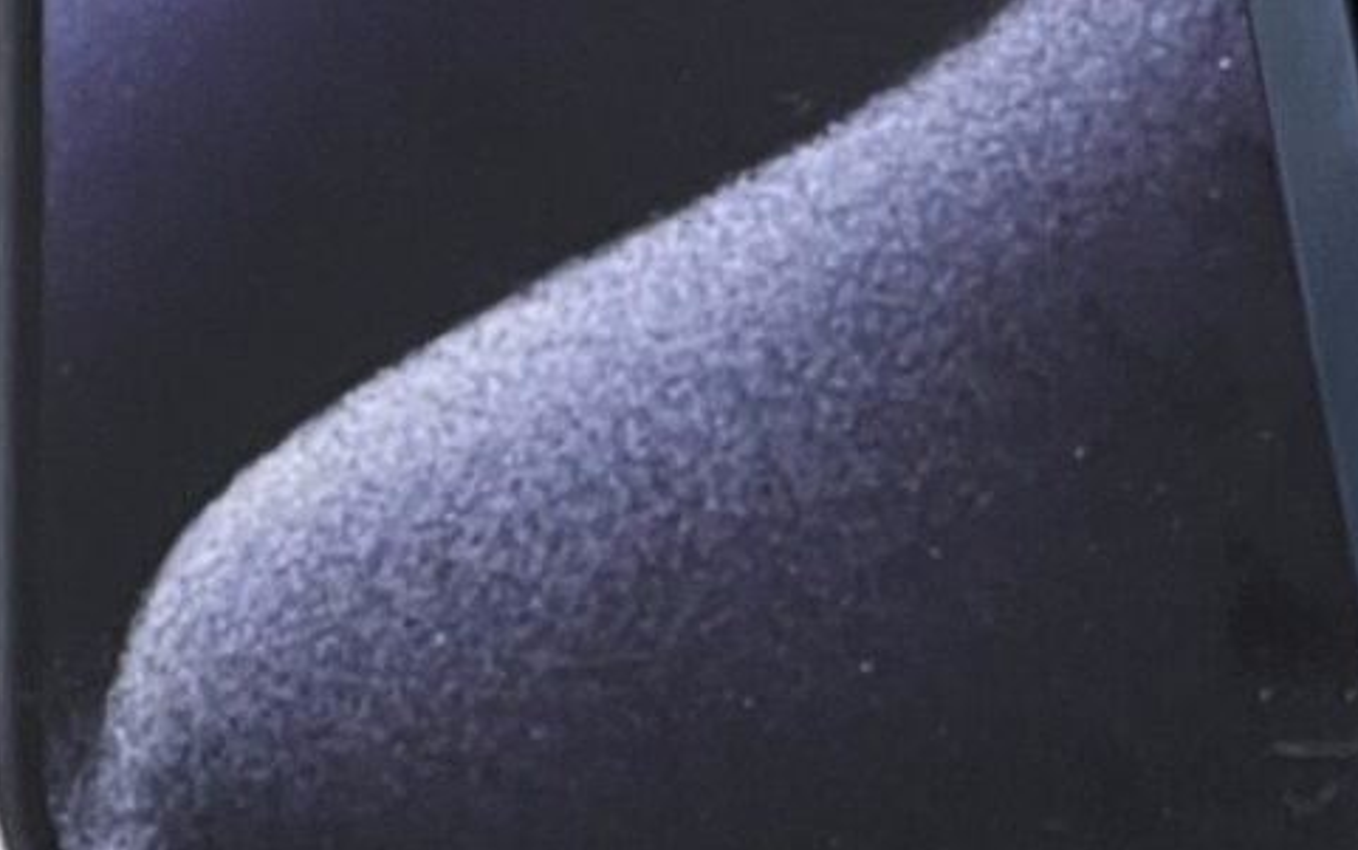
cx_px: 1965
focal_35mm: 434
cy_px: 130
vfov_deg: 3.0
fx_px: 16068
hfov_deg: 4.8
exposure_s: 1/100
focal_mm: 9
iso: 100
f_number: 2.8
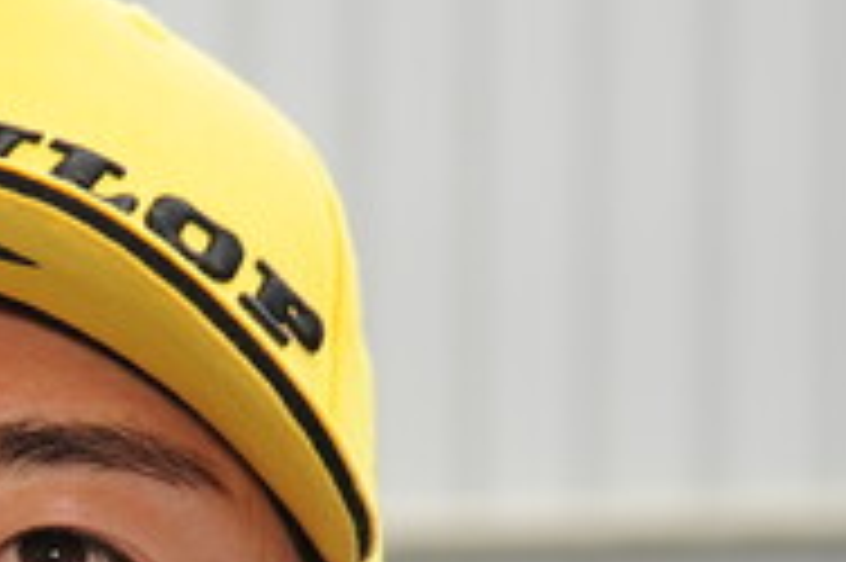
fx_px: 6762
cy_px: 850
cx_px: -450
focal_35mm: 288
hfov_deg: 7.0
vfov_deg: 4.7
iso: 200
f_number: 6.7
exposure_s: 1/180
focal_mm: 75
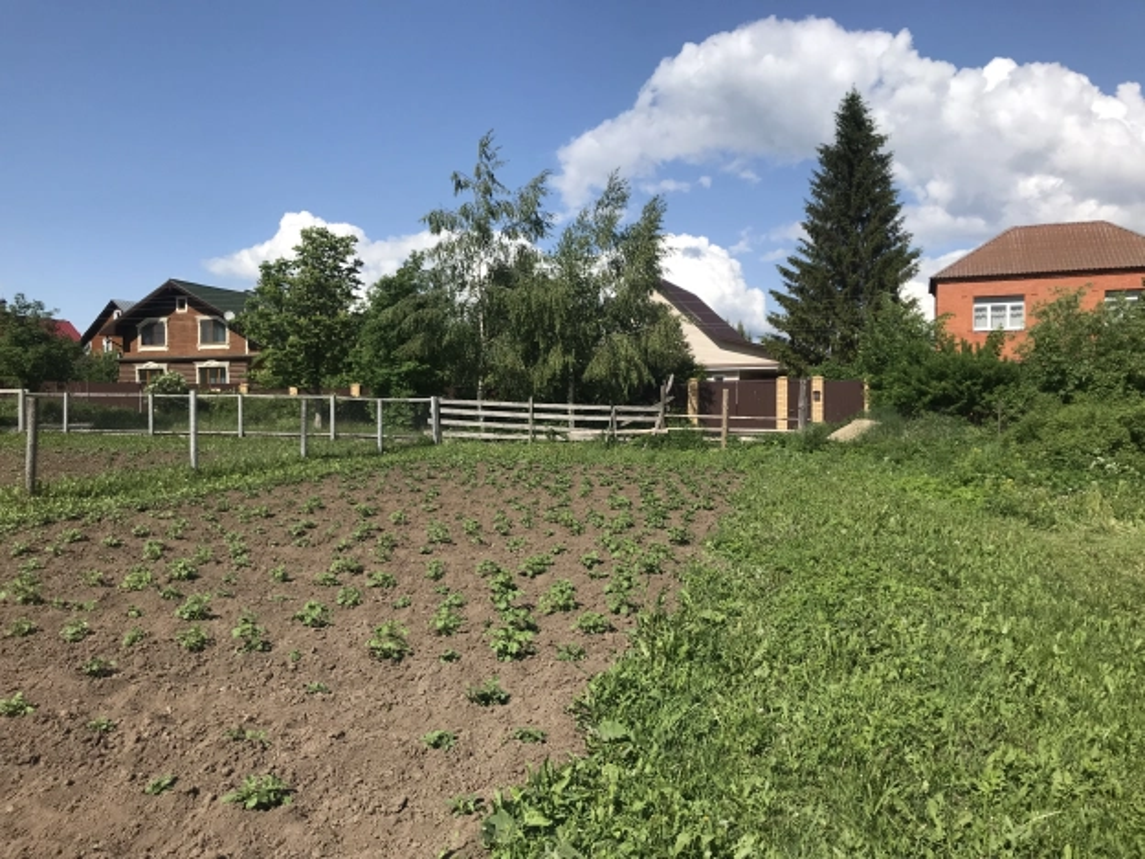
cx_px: 572
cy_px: 430
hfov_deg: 63.4
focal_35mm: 28
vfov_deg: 49.7
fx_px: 926
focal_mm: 3.99
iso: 20
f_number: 1.8
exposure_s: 1/2994
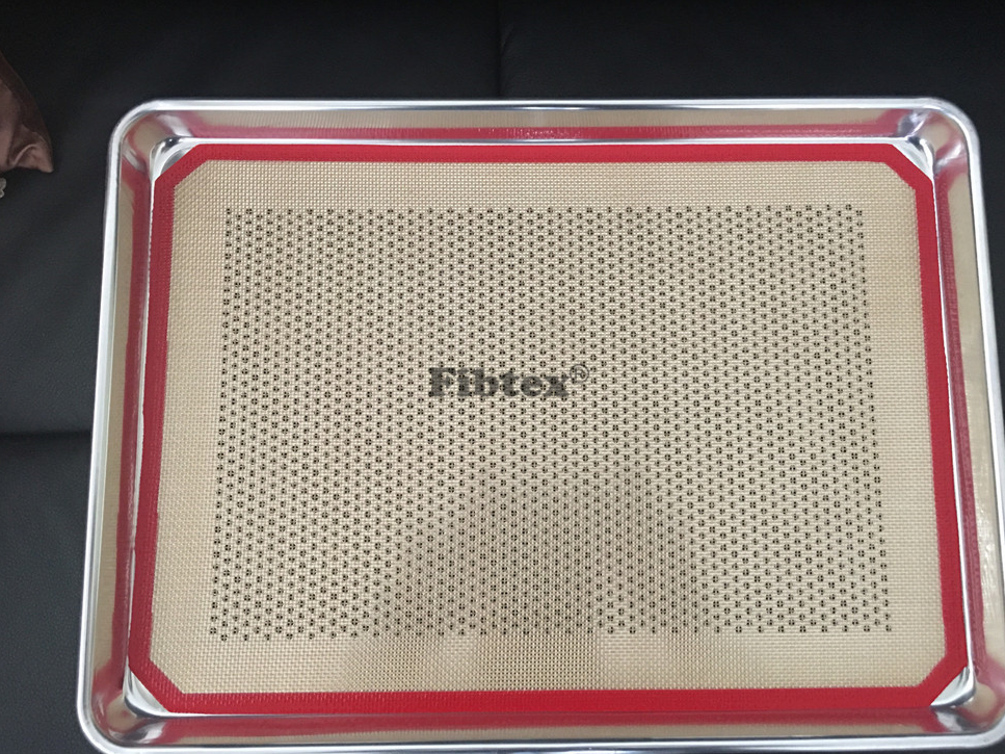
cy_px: 381
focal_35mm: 30
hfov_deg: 60.0
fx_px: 871
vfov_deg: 46.8
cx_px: 509
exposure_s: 1/8
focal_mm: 4.15
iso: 160
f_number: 2.2
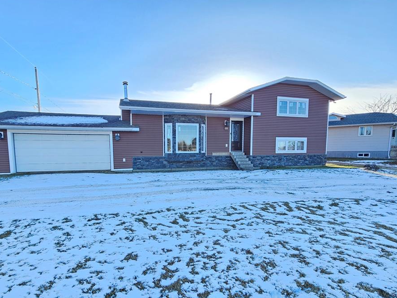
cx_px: 172
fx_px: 172
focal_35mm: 15
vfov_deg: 81.3
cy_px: 169
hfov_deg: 97.6
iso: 64
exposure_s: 1/267
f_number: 2.2
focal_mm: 2.2
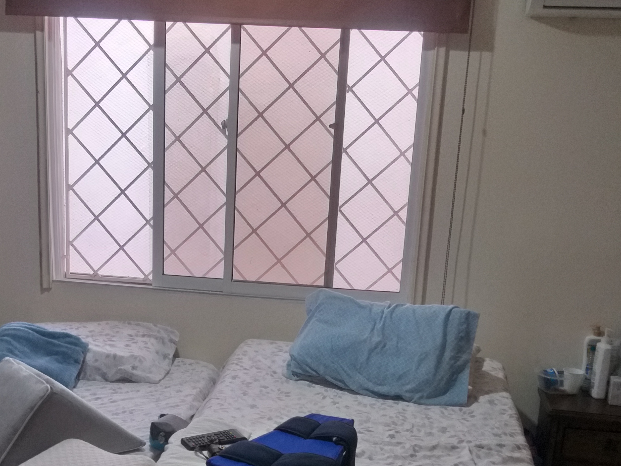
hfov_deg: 39.5
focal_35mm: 48
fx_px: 861
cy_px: 391
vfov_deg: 29.4
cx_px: 260
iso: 125
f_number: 1.7
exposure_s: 1/40
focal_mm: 3.93
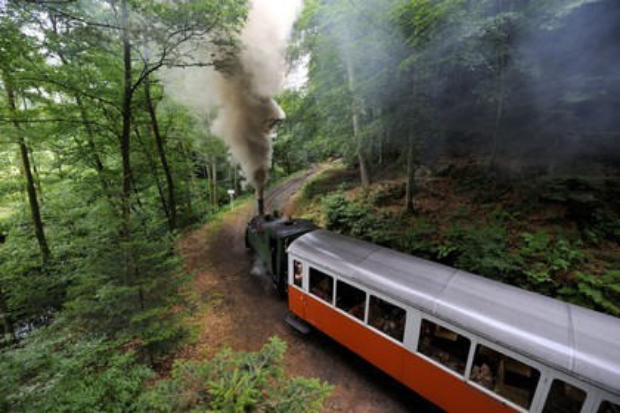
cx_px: 310
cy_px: 206
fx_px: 241
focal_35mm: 14
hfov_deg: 104.3
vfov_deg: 81.2
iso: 800
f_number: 3.5
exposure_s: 1/125
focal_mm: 14
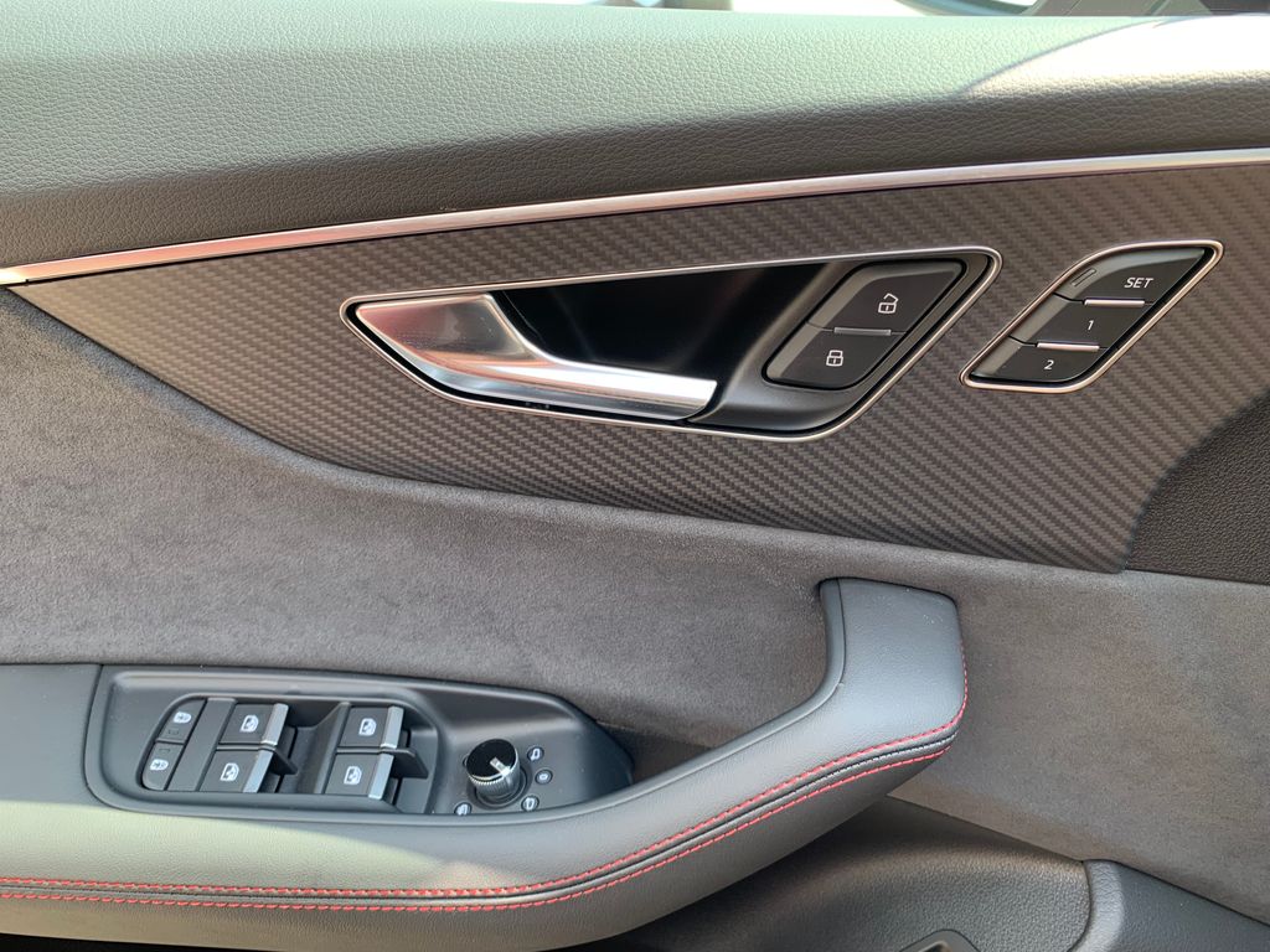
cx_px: 635
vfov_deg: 53.1
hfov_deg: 67.3
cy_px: 476
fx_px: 954
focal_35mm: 26
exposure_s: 1/121
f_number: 1.8
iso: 40
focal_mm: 4.25
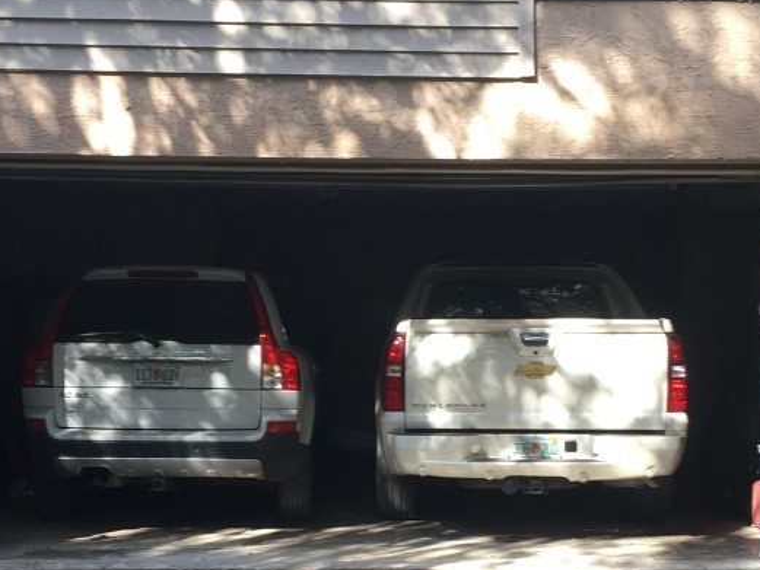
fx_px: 1252
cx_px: 385
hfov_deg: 33.8
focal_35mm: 57
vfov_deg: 25.3
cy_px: 450
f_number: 2.2
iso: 25
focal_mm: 4.15
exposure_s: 1/120
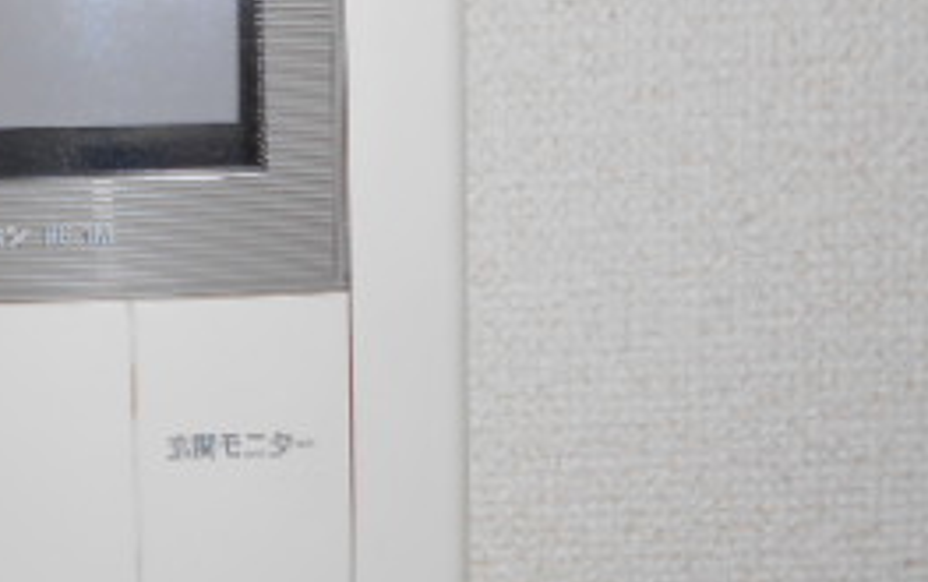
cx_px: 4
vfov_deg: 19.4
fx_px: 1696
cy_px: 194
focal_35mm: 67
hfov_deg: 28.7
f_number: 3.5
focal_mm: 4.6
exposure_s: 1/25
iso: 80
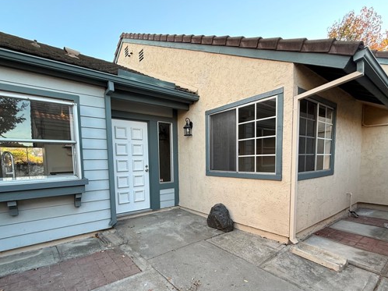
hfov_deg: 87.7
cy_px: 177
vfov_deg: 70.7
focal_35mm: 18
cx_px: 186
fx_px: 202
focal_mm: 2.22
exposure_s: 1/99
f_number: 2.2
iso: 80
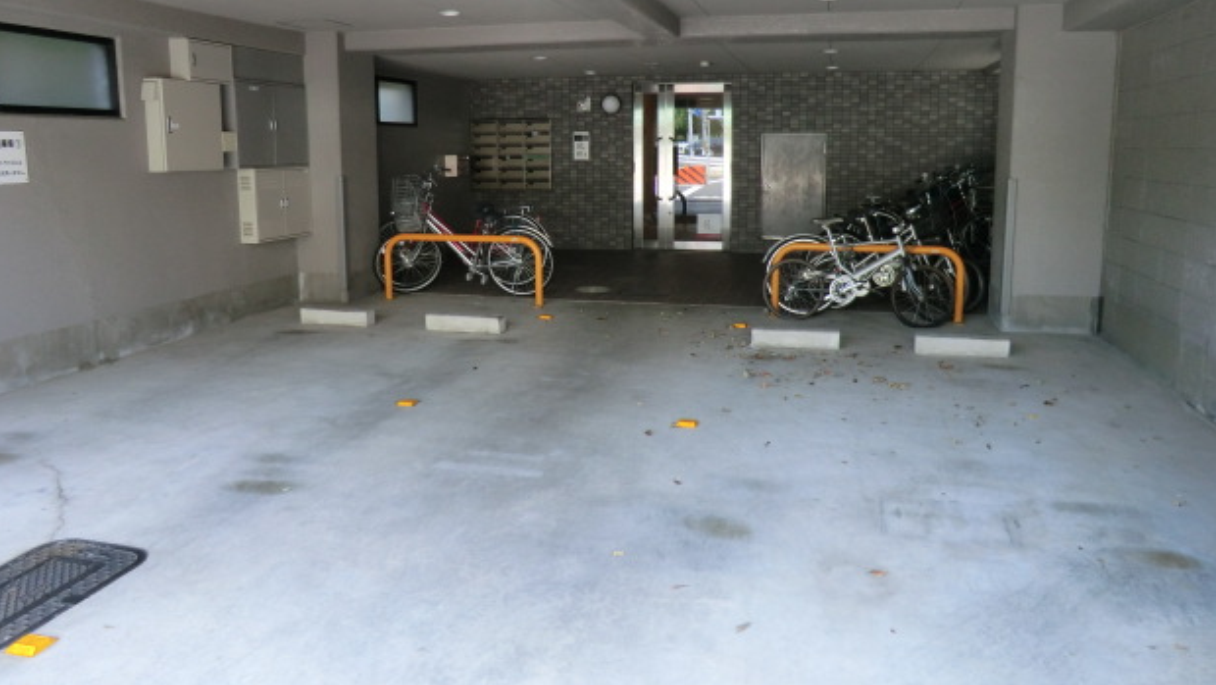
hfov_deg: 69.9
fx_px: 871
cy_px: 281
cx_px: 606
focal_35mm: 27
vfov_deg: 42.7
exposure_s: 1/60
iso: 100
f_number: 3.2
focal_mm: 4.3
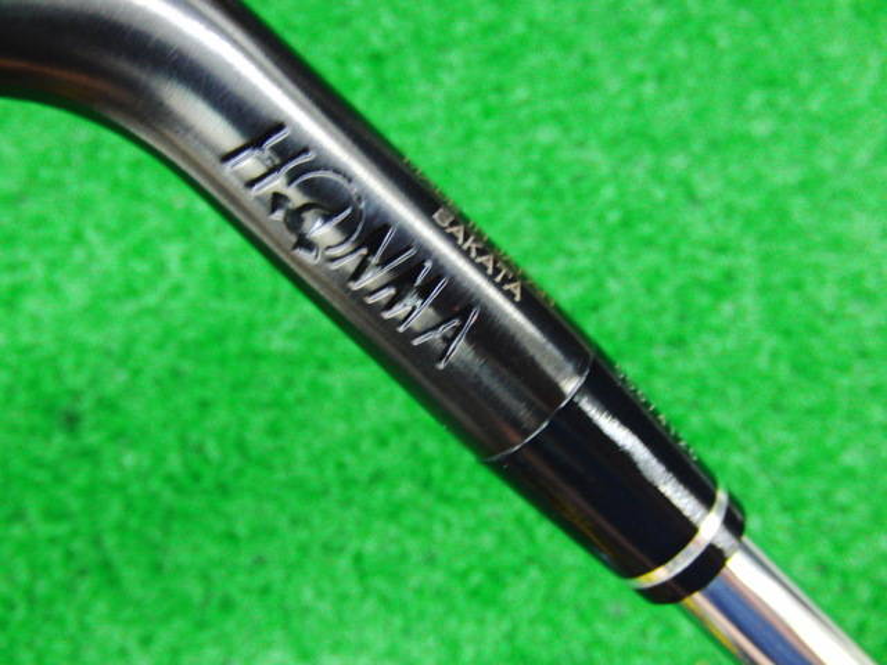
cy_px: 332
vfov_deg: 38.7
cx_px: 444
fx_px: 948
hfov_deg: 50.1
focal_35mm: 37
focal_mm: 6.42
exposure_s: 1/15
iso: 400
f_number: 3.6
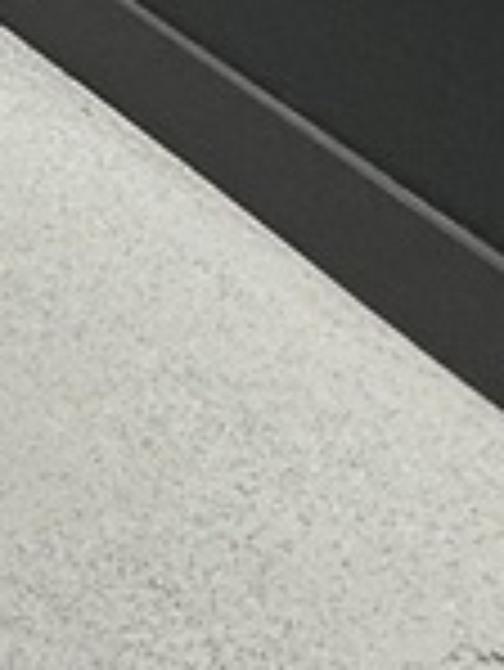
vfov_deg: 18.6
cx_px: -1508
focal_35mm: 96
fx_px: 1861
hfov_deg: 8.2
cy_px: -256
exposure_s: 1/100
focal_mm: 2.22
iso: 80
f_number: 2.2
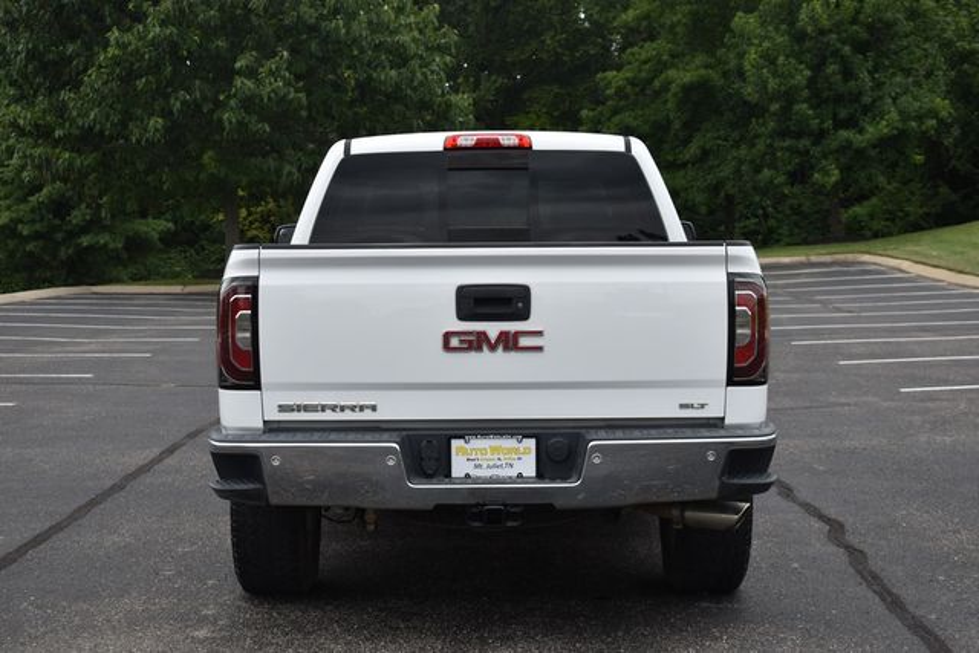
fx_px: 1632
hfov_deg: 33.4
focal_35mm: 60
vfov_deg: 22.6
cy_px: 326
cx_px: 490
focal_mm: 40
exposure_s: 1/250
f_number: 6.3
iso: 200
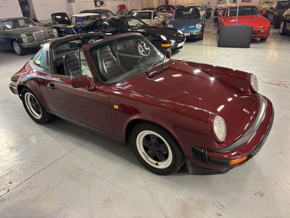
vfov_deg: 53.1
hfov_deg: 67.3
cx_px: 145
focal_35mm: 26
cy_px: 109
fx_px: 218
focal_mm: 5.96
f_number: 1.6
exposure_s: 1/50
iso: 320
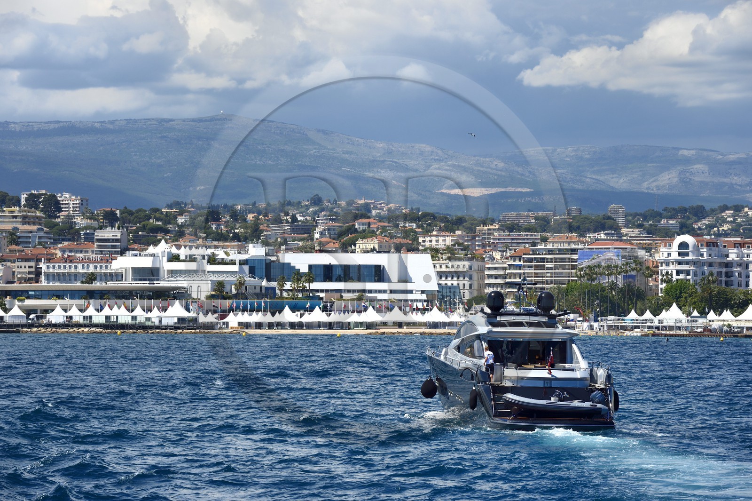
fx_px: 3236
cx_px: 376
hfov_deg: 13.3
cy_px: 250
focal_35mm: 155
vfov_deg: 8.8
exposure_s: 1/500
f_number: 10
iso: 200
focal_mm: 155
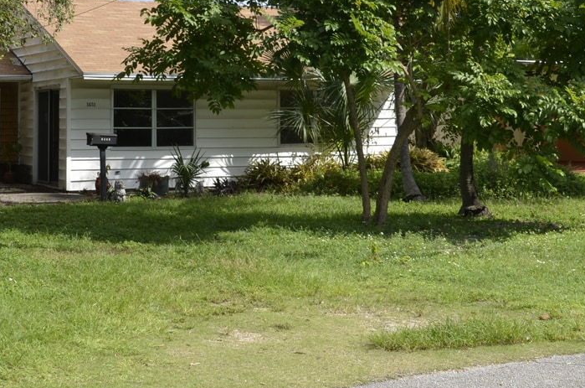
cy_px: -6
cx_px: 229
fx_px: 1104
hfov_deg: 29.6
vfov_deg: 19.3
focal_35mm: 68
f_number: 8
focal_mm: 21
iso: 100
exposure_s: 1/250
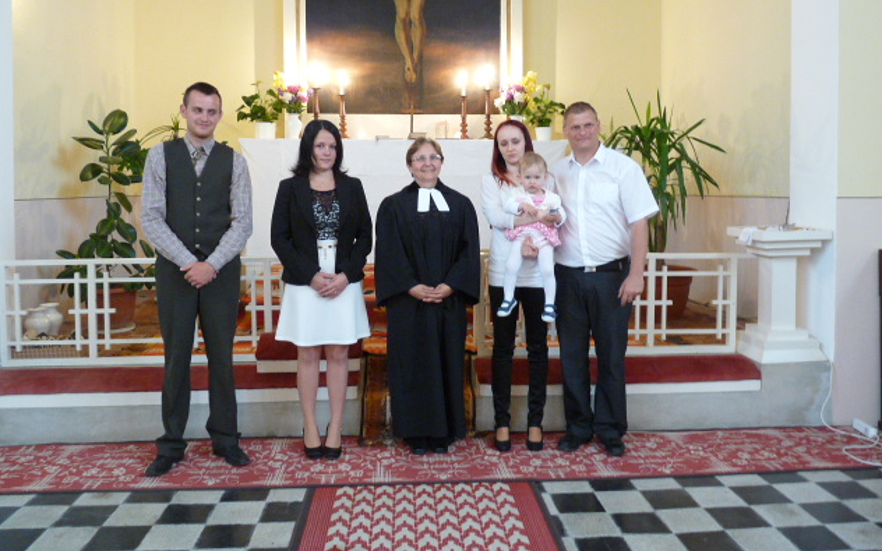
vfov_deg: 42.9
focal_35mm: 29
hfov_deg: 64.6
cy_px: 222
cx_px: 441
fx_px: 697
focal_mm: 4.8
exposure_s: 1/13
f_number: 2.8
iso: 400
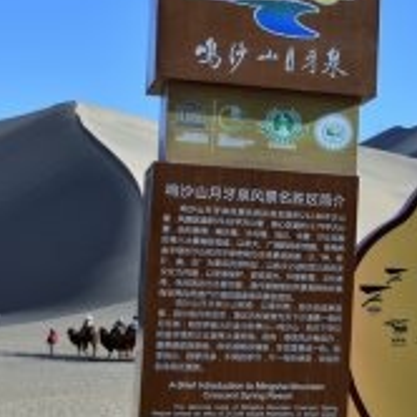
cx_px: 551
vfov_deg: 17.4
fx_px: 1363
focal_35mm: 100
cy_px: 247
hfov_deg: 16.4
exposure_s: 1/250
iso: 100
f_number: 9
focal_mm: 40
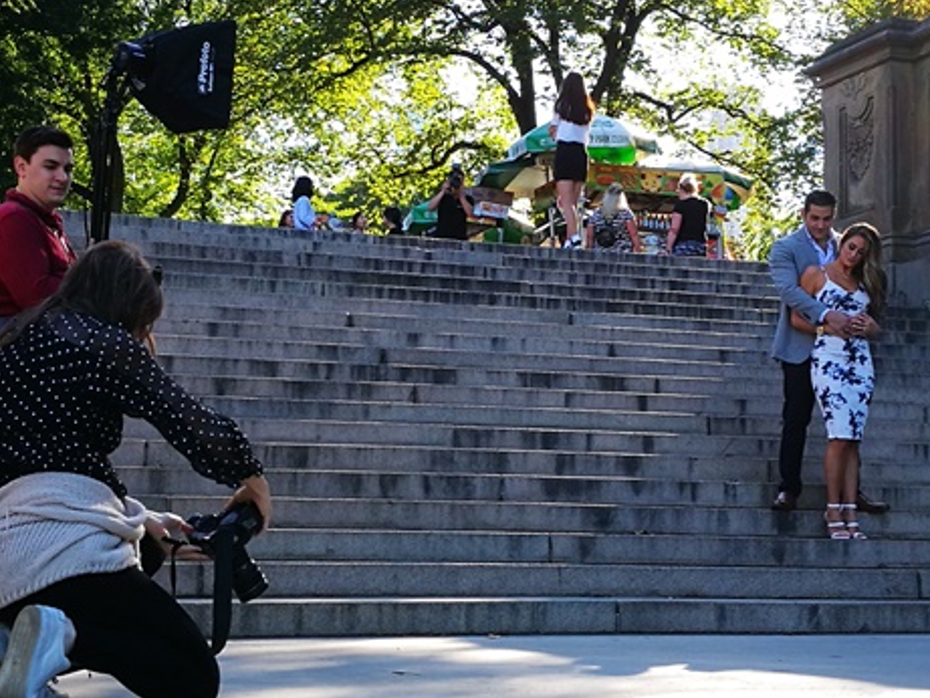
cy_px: 325
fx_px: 1720
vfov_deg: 22.9
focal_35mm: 64
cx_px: 440
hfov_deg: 30.3
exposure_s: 1/199
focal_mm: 4.5
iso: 50
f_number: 2.2
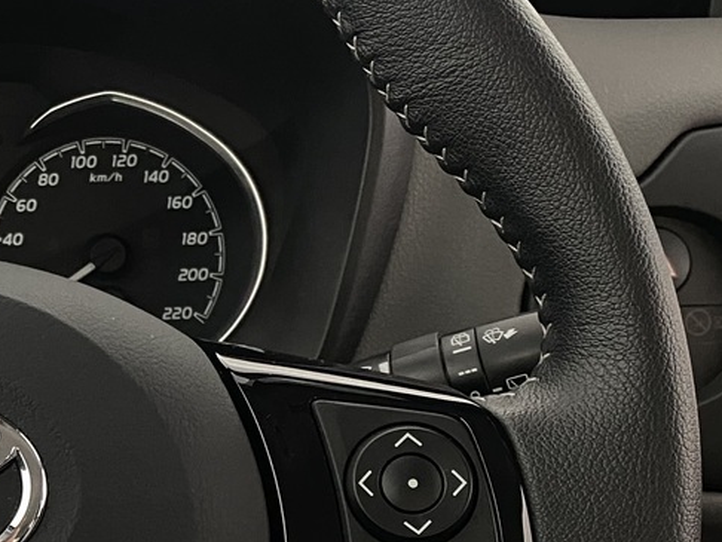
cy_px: 478
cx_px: -117
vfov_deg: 18.9
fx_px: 1607
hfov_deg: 23.4
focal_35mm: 77
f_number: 1.8
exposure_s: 1/25
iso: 500
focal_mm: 4.25
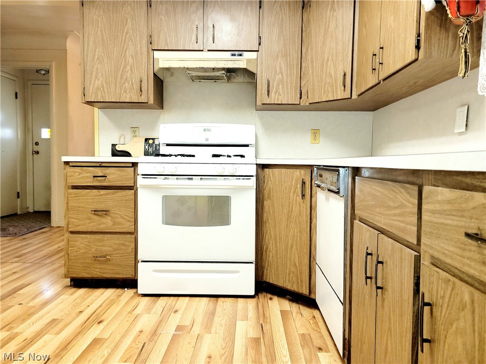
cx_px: 243
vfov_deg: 53.1
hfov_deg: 67.3
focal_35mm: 26
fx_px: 365
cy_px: 182
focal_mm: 5.4
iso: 100
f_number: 1.8
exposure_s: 1/30
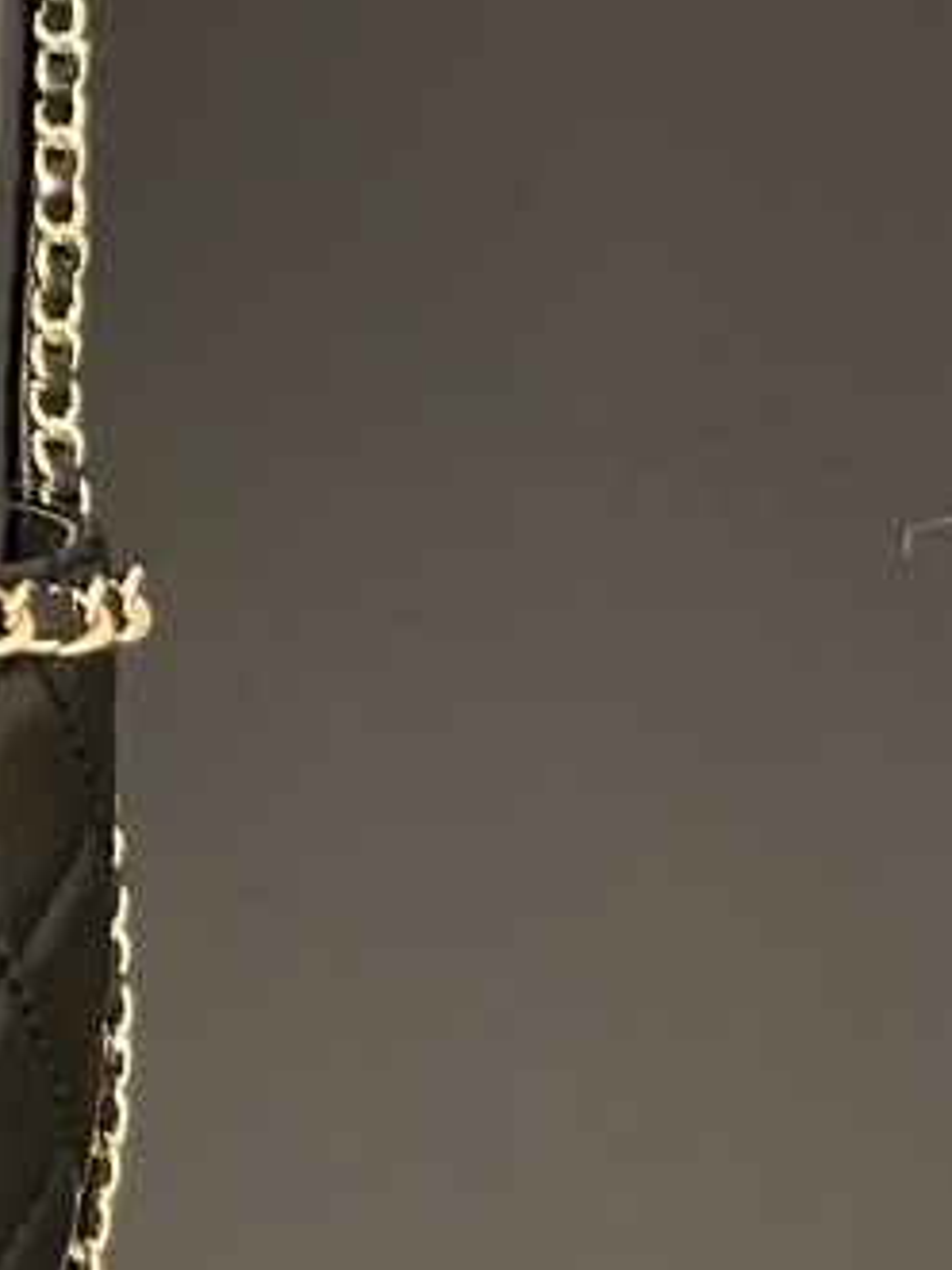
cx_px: -944
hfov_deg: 11.7
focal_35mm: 113
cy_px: -127
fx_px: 4146
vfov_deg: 16.9
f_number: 1.6
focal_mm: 5.1
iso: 500
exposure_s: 1/59
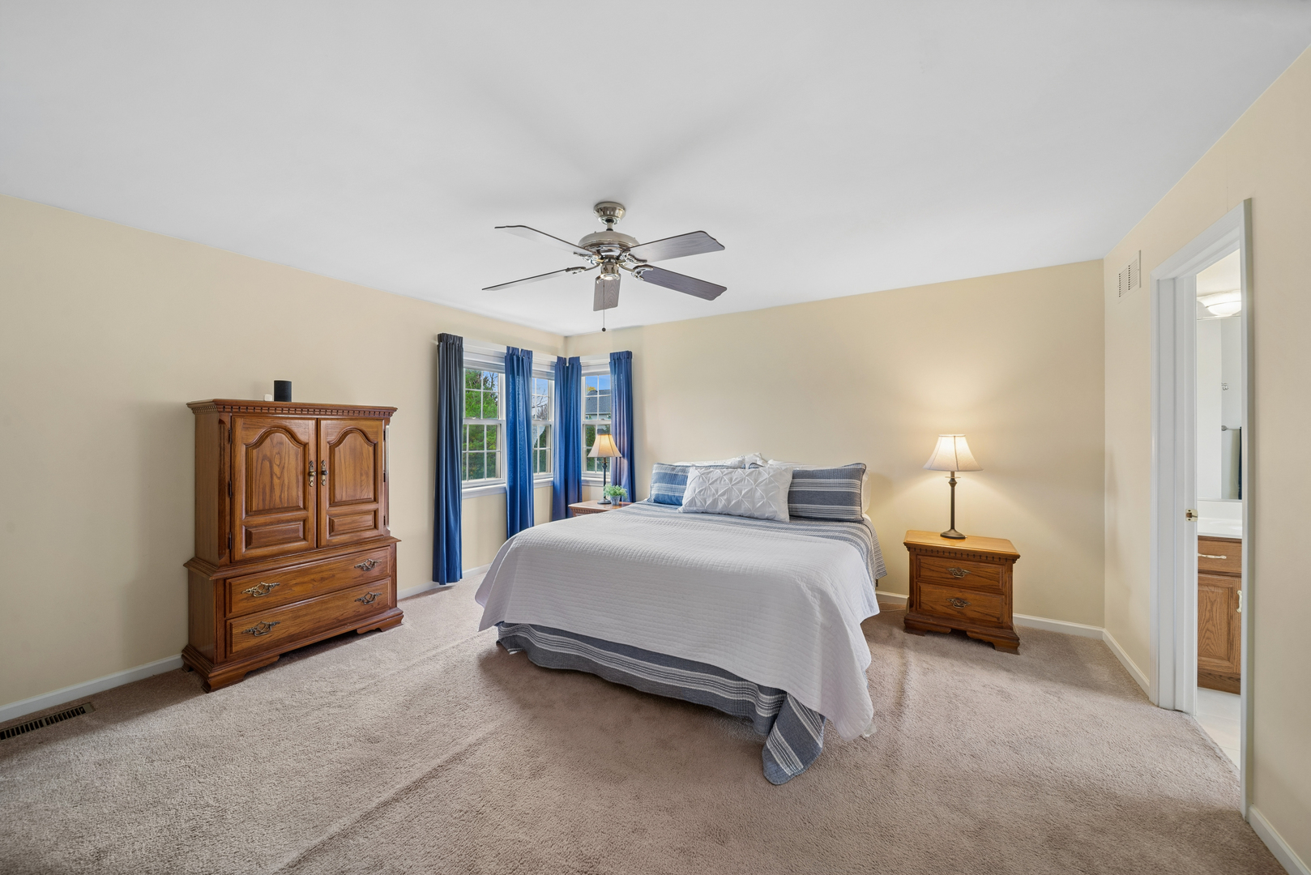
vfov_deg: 77.4
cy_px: 438
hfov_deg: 100.4
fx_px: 546
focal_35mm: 15
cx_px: 656
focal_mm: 15
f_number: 8
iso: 400
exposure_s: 1/4
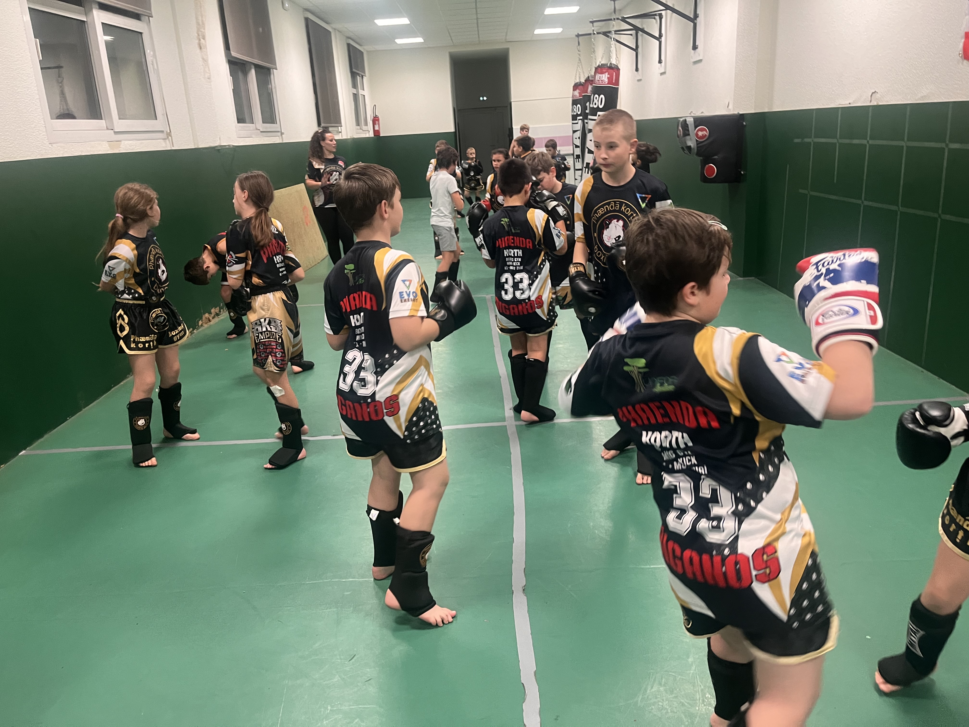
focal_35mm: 26
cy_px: 364
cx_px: 484
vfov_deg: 53.1
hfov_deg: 67.3
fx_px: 728
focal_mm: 5.1
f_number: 1.6
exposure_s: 1/50
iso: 250
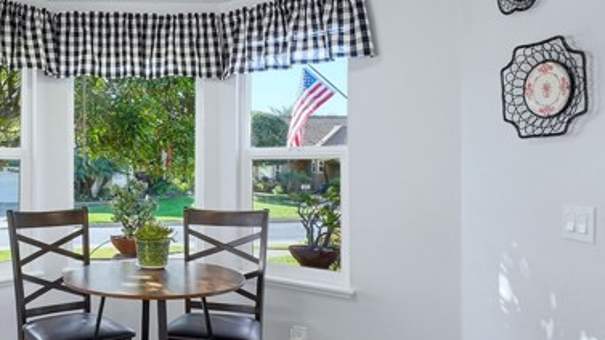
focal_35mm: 32
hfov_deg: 56.5
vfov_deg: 36.7
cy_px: 162
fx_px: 513
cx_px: 119
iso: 1000
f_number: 5
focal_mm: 18
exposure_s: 1/2000
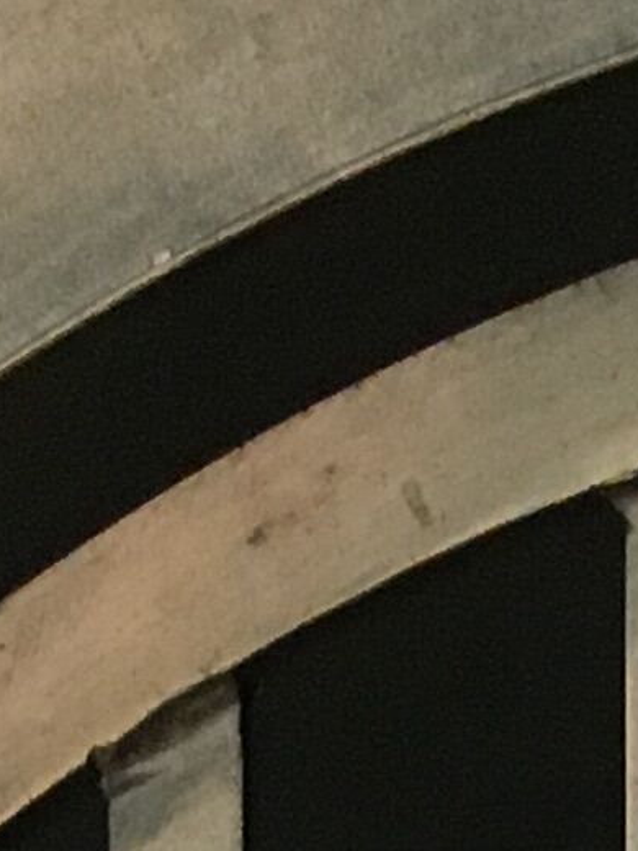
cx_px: 1392
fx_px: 5529
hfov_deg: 6.4
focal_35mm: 225
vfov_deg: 7.3
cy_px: 2933
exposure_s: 1/33
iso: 160
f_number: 2.2
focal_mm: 4.15
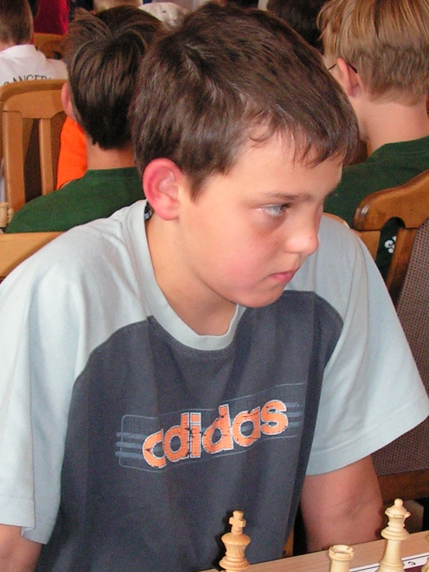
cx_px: 218
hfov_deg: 16.1
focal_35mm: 92
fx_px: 1519
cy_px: 377
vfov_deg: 21.2
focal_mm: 7.4
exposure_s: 1/40
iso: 200
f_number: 3.2
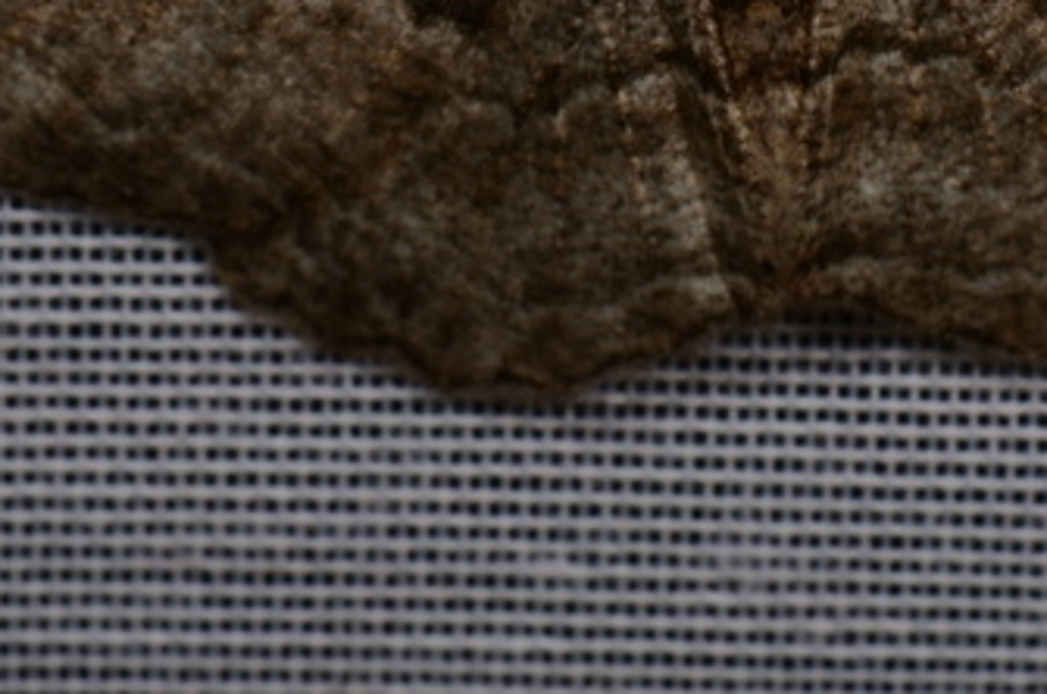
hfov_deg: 6.8
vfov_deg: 4.5
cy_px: 47
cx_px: 803
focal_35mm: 301
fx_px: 8743
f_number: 22
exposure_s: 1/60
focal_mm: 85
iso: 100
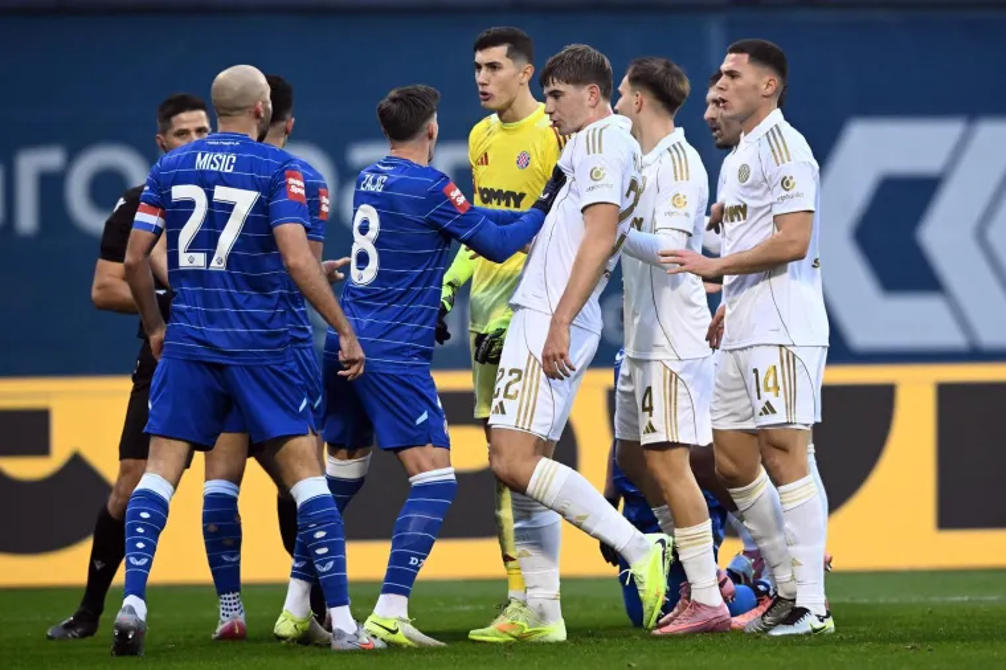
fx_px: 11172
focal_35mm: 400
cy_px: 335
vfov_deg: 3.4
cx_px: 503
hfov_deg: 5.2
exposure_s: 1/2500
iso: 5000
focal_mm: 400
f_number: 4
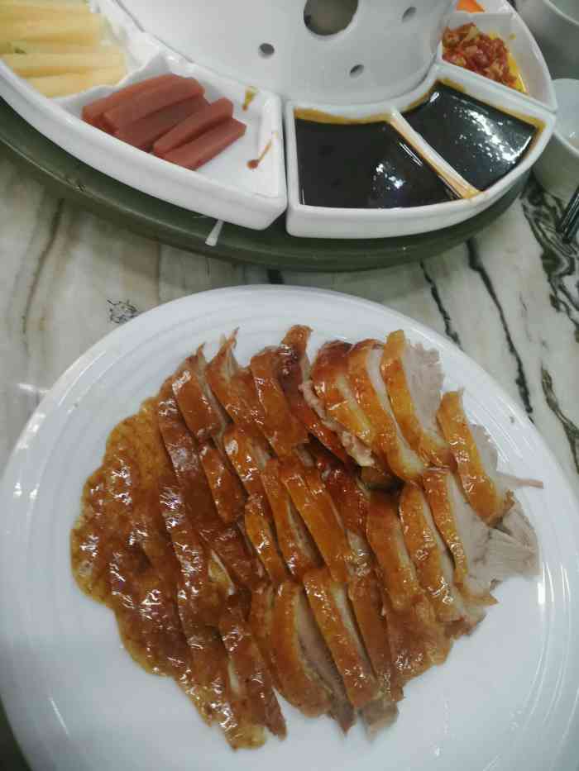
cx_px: 290
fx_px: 602
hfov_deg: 51.4
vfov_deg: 65.3
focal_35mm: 27
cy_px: 386
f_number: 1.8
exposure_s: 1/33.3
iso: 200
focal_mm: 3.95
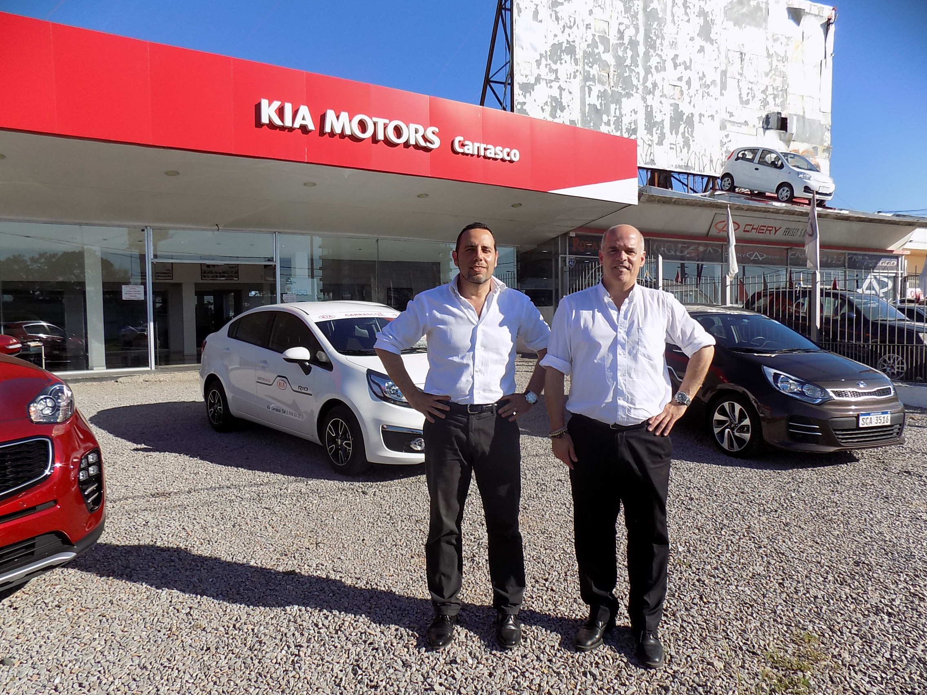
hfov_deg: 73.9
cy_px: 348
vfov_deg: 58.9
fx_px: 616
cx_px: 464
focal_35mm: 23
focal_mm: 4
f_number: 3.1
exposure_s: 1/1500
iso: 80
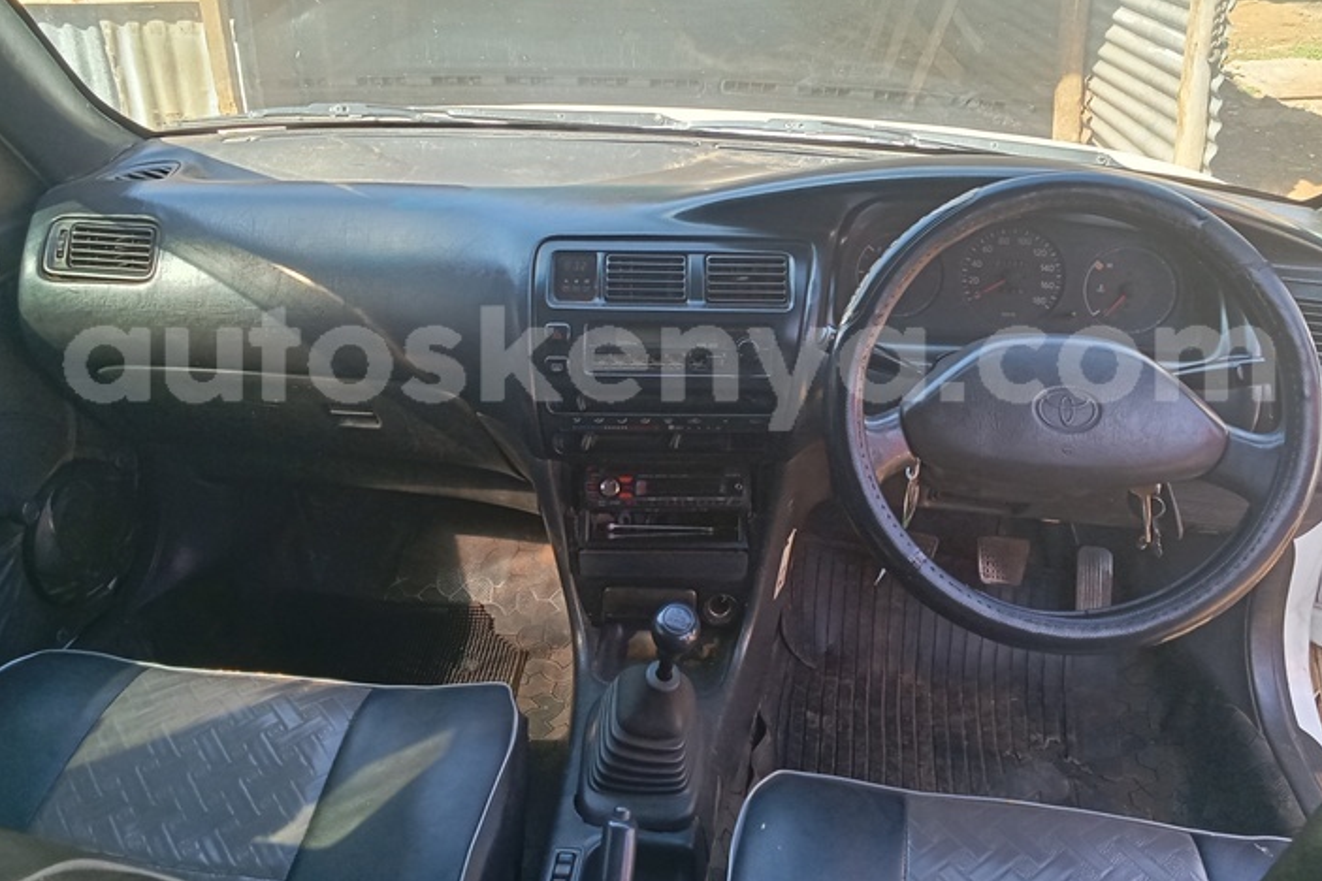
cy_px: 361
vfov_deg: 41.0
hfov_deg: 58.7
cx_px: 674
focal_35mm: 32
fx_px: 1175
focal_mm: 2.79
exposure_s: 1/102
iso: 100
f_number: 2
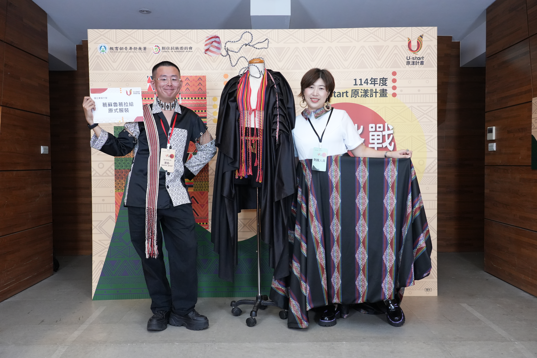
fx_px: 447
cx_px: 268
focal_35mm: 30
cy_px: 179
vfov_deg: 43.6
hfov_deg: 61.9
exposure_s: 1/125
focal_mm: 30
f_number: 5.6
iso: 4000
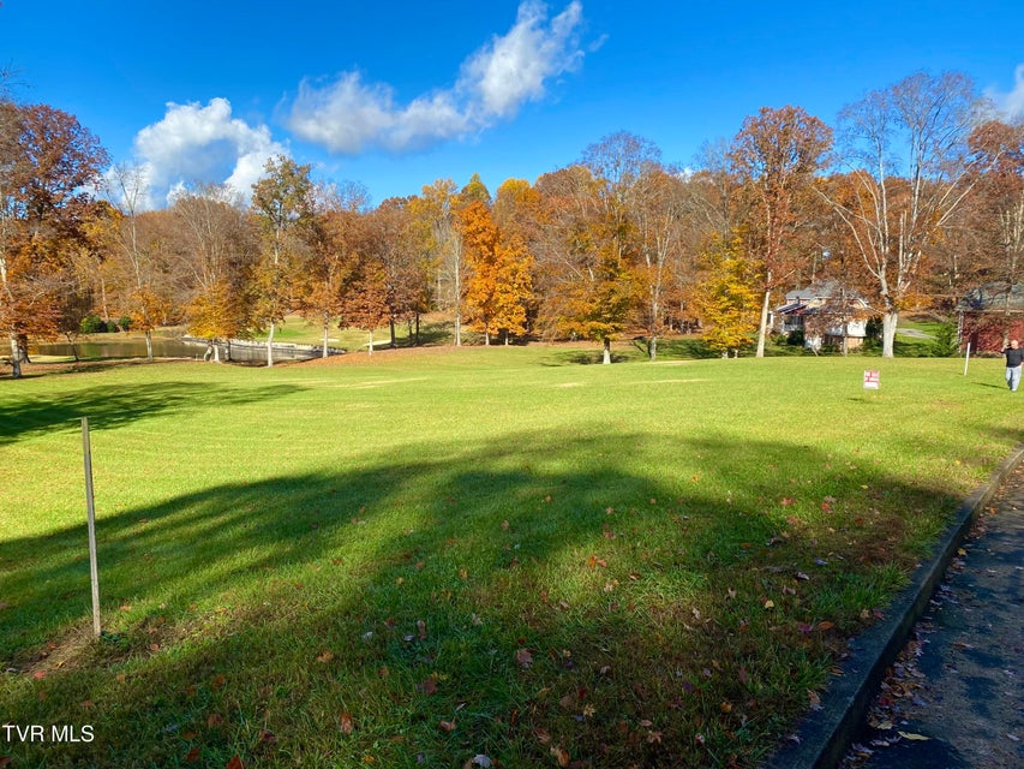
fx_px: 769
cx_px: 512
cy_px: 384
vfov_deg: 53.1
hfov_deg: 67.3
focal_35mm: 26
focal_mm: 4.25
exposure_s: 1/1754
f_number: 1.8
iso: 32
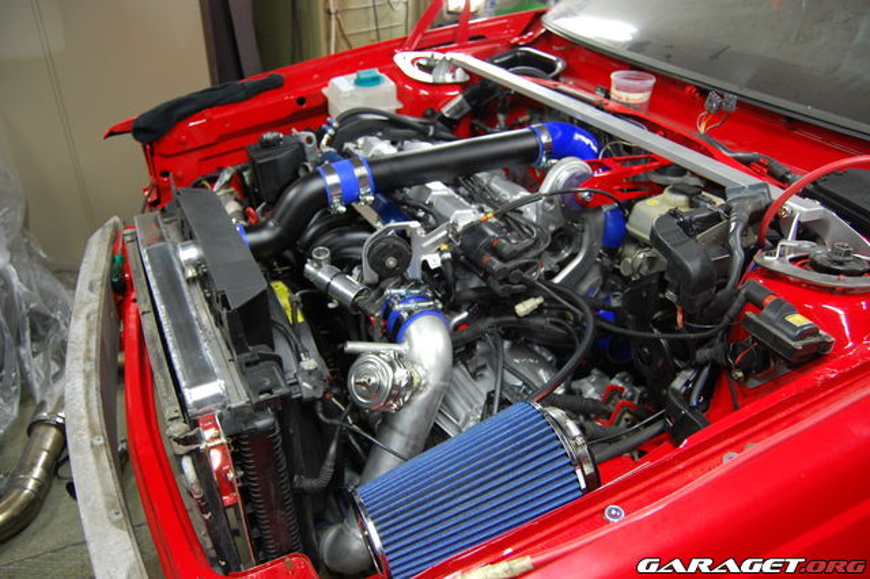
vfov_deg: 47.9
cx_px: 435
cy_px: 290
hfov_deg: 67.4
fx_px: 652
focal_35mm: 27
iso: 800
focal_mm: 18
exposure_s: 1/30
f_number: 3.5
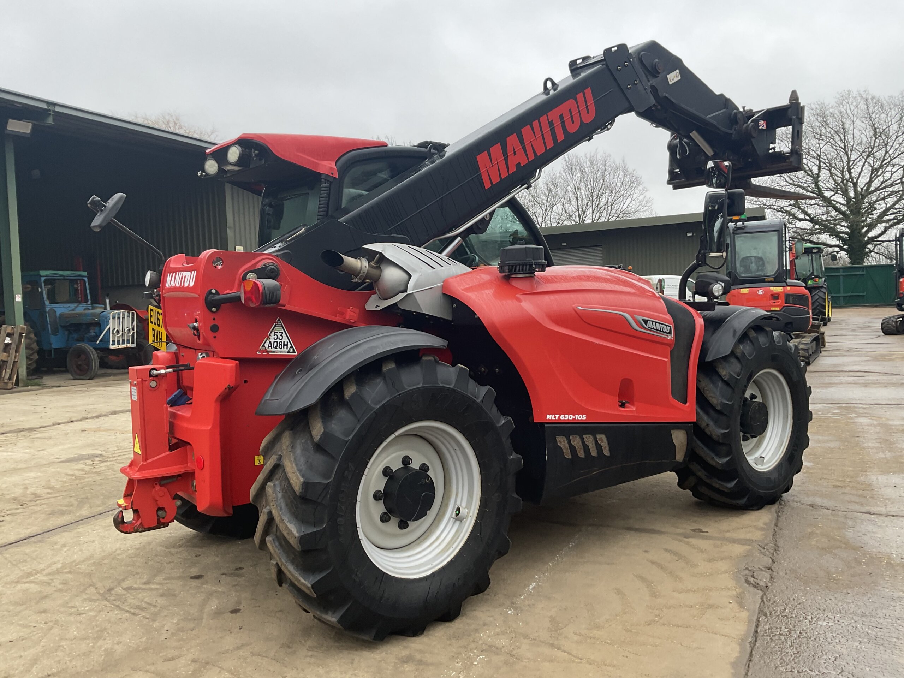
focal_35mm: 29
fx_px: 757
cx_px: 452
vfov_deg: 48.2
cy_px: 339
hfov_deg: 61.7
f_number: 1.8
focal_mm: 3
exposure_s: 1/120
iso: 25
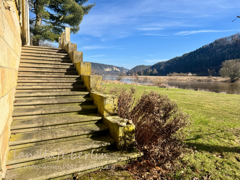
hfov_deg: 71.6
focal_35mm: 24
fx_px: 167
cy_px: 90
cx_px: 120
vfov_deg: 56.9
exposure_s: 1/3802
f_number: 1.8
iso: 80
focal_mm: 6.8
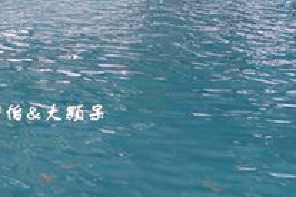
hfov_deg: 14.0
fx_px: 1044
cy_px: -184
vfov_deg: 10.1
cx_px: -270
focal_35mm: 127
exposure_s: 1/40
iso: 160
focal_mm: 31
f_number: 4
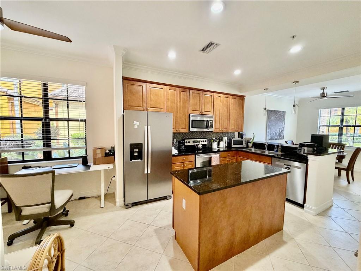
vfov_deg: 85.7
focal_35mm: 14
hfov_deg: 102.1
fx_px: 146
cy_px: 136
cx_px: 180
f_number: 2.2
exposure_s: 1/60
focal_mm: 2.22
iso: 320
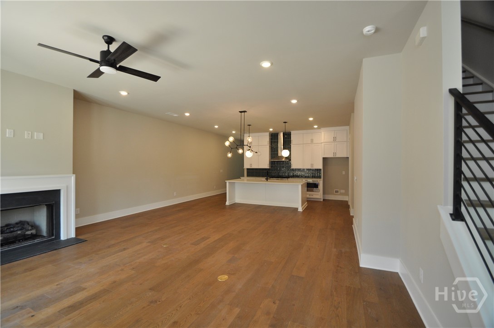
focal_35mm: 15
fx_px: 206
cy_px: 164
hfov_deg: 100.5
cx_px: 247
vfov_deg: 77.1
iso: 400
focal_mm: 10
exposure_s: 1/100
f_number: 5
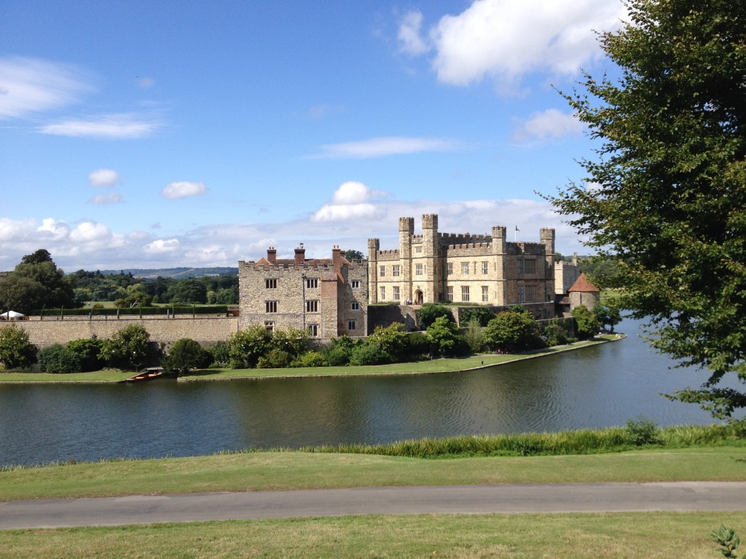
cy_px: 280
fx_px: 754
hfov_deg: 52.6
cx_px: 373
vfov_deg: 40.7
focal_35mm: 35
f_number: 2.4
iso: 50
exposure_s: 1/1672
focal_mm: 4.28
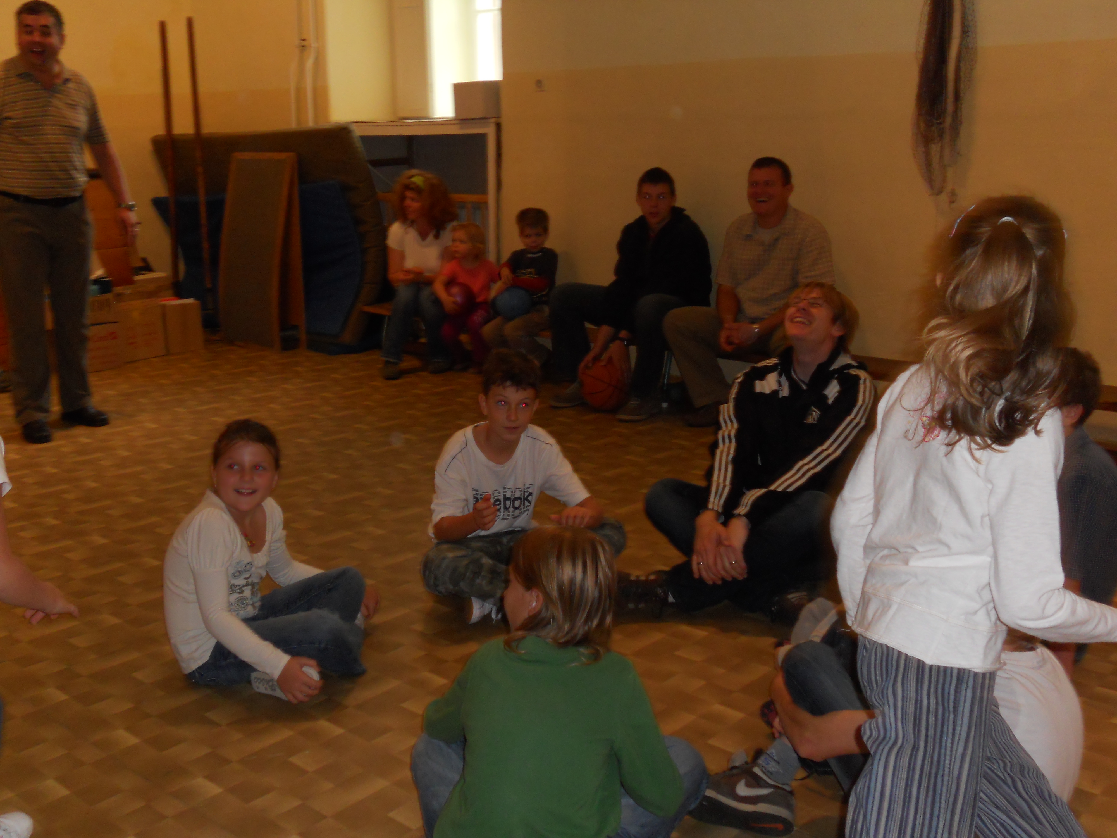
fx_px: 1226
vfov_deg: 37.7
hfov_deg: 49.0
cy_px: 419
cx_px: 558
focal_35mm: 38
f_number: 3.9
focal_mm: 6.9
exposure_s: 1/30
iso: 200
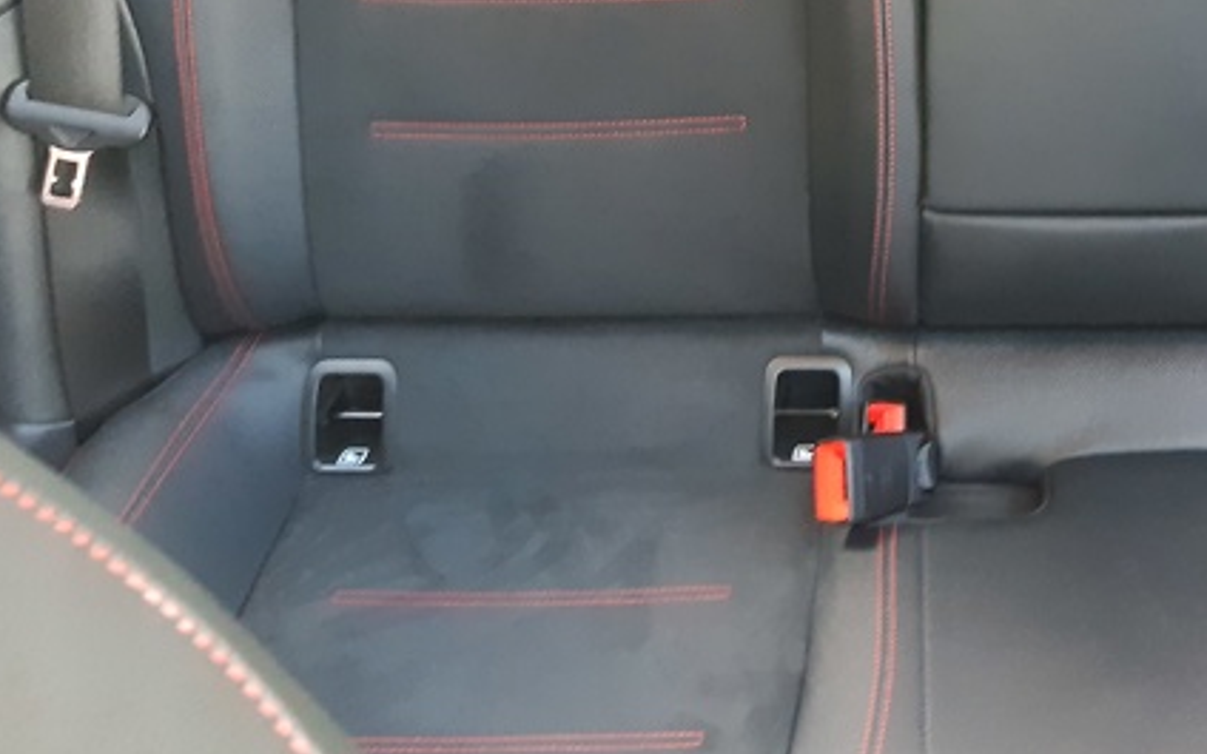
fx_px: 1711
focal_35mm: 52
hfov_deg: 36.6
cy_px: -88
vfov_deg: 23.3
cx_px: 1073
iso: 400
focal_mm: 3.92
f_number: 1.7
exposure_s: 1/25
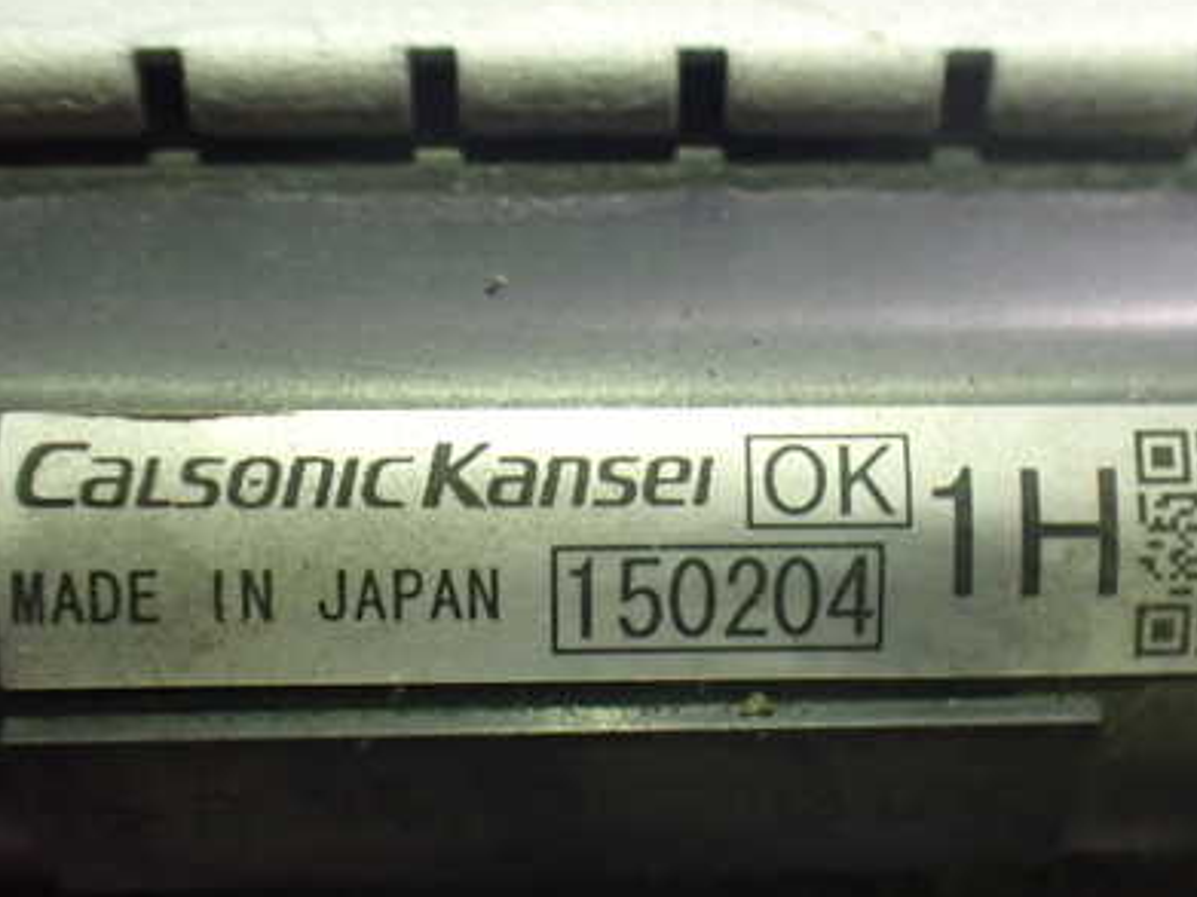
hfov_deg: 41.2
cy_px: 426
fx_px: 1590
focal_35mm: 46
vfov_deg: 31.5
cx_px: 667
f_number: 2.3
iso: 1000
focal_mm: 5.4
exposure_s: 1/30
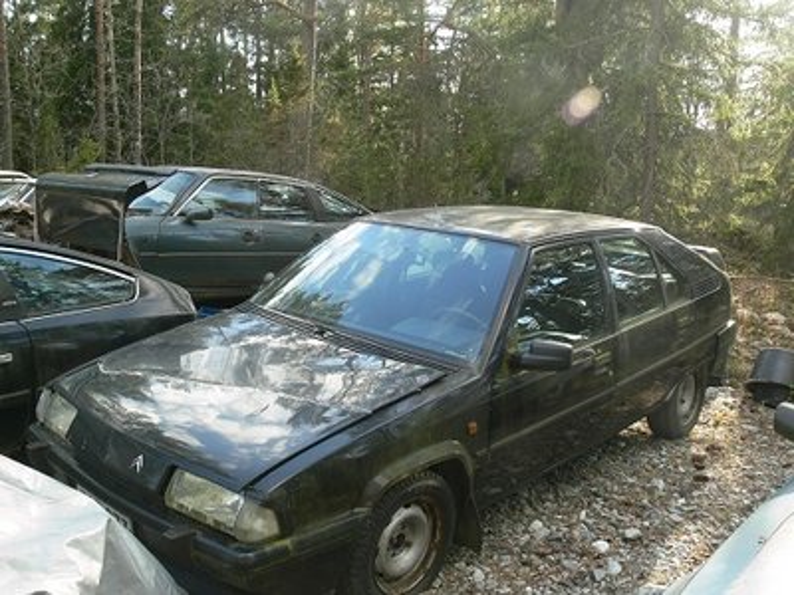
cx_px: 397
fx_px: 803
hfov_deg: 52.6
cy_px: 298
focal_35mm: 35
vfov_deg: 40.7
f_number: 4
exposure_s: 1/60
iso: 80
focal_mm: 7.4
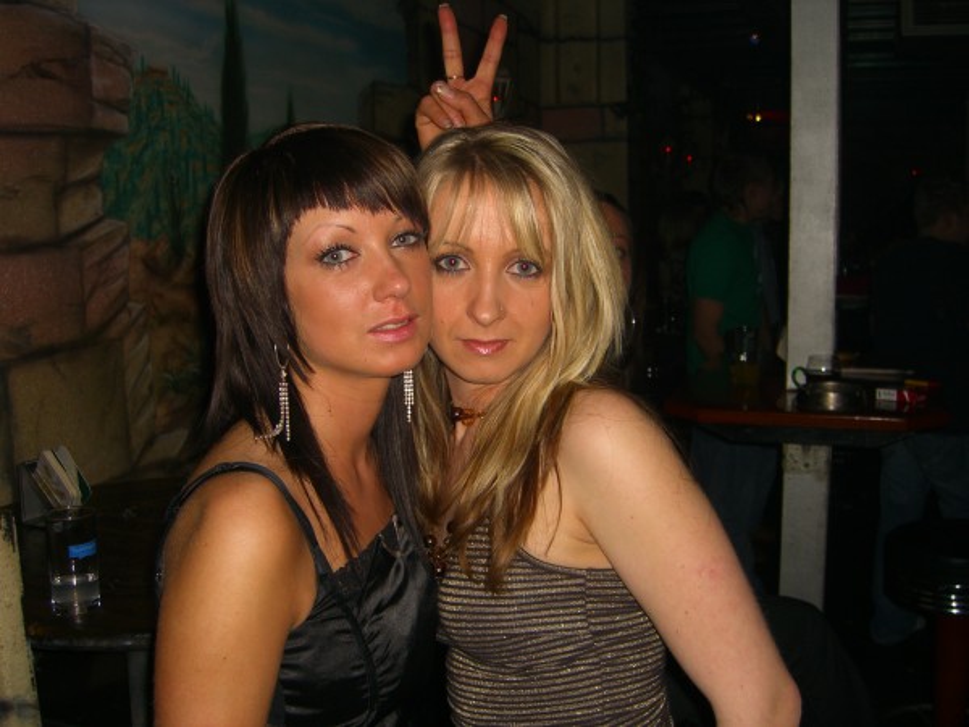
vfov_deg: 37.7
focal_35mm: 38
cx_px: 484
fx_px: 1064
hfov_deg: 49.0
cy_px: 364
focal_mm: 7.9
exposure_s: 1/60
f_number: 2.8
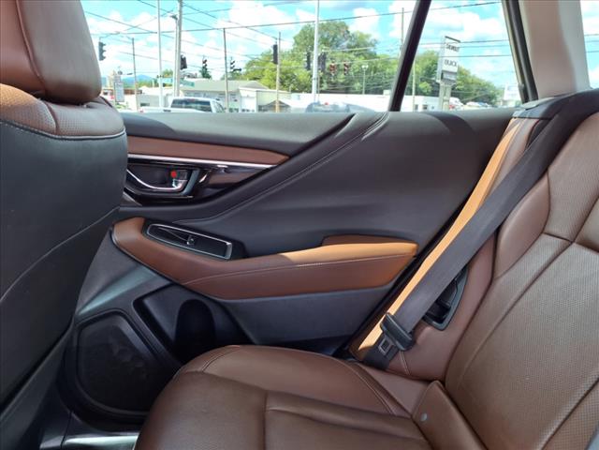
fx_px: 467
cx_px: 300
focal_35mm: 27
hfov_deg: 65.3
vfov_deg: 51.4
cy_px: 225
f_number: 1.9
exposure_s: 1/60.2
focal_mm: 3.58
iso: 40
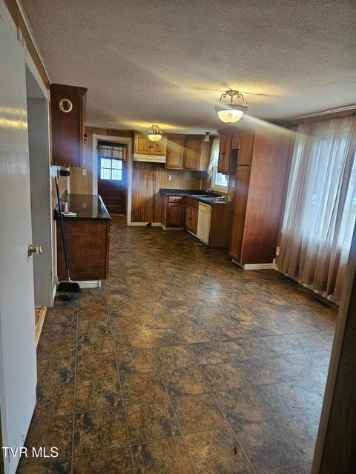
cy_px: 237
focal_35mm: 23
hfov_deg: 58.9
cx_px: 178
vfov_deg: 73.9
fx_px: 315
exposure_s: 1/120
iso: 400
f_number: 1.8
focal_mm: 5.4
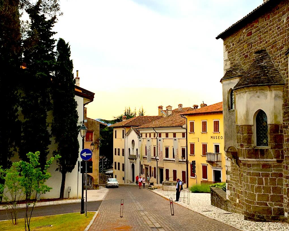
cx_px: 171
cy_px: 98
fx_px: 428
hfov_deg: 37.2
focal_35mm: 50
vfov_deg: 30.2
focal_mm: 4.15
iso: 32
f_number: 2.2
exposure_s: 1/373
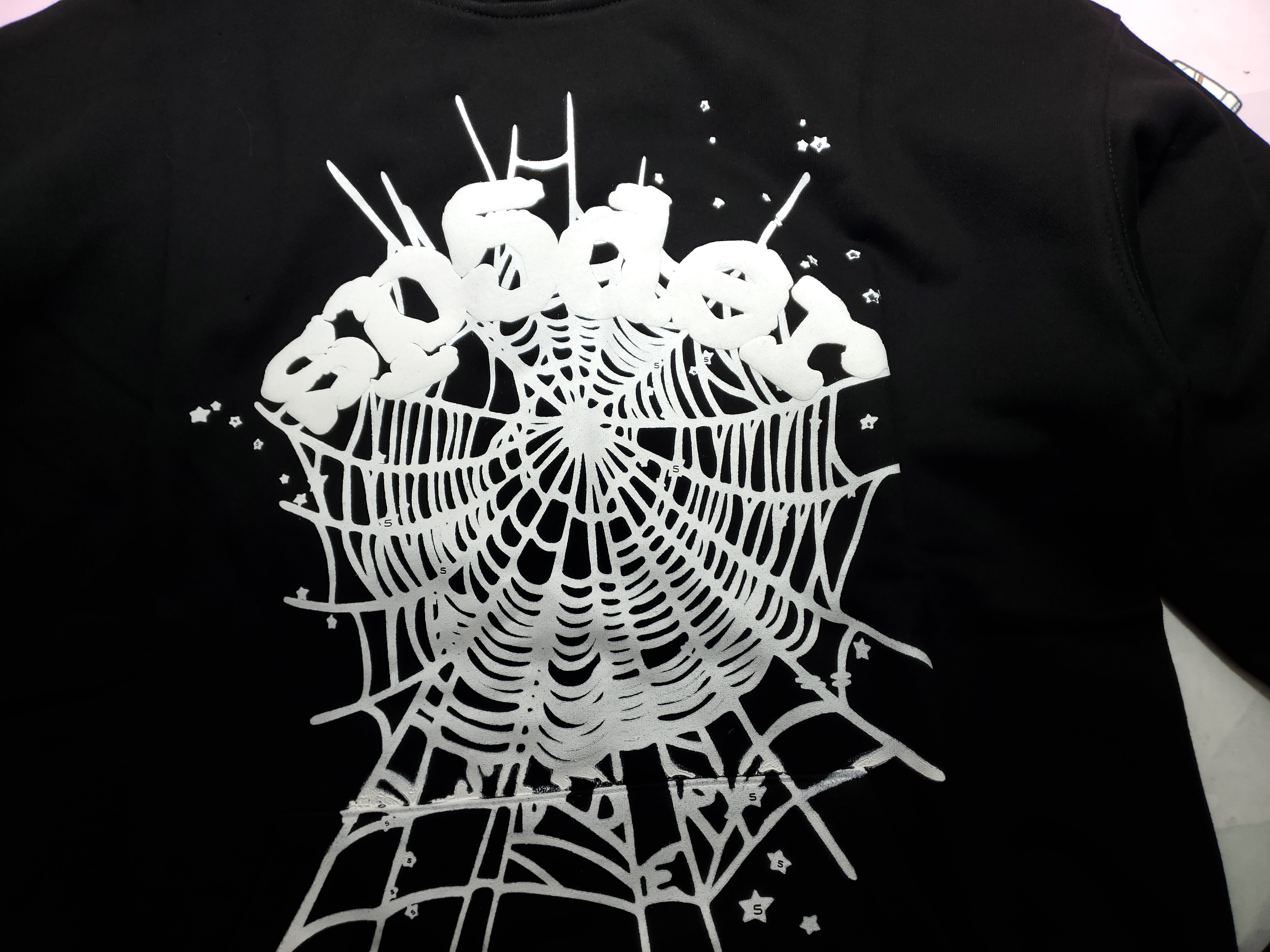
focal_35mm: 26
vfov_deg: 53.1
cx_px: 635
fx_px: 954
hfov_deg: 67.3
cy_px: 476
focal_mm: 4.3
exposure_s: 1/159
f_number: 1.5
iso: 50
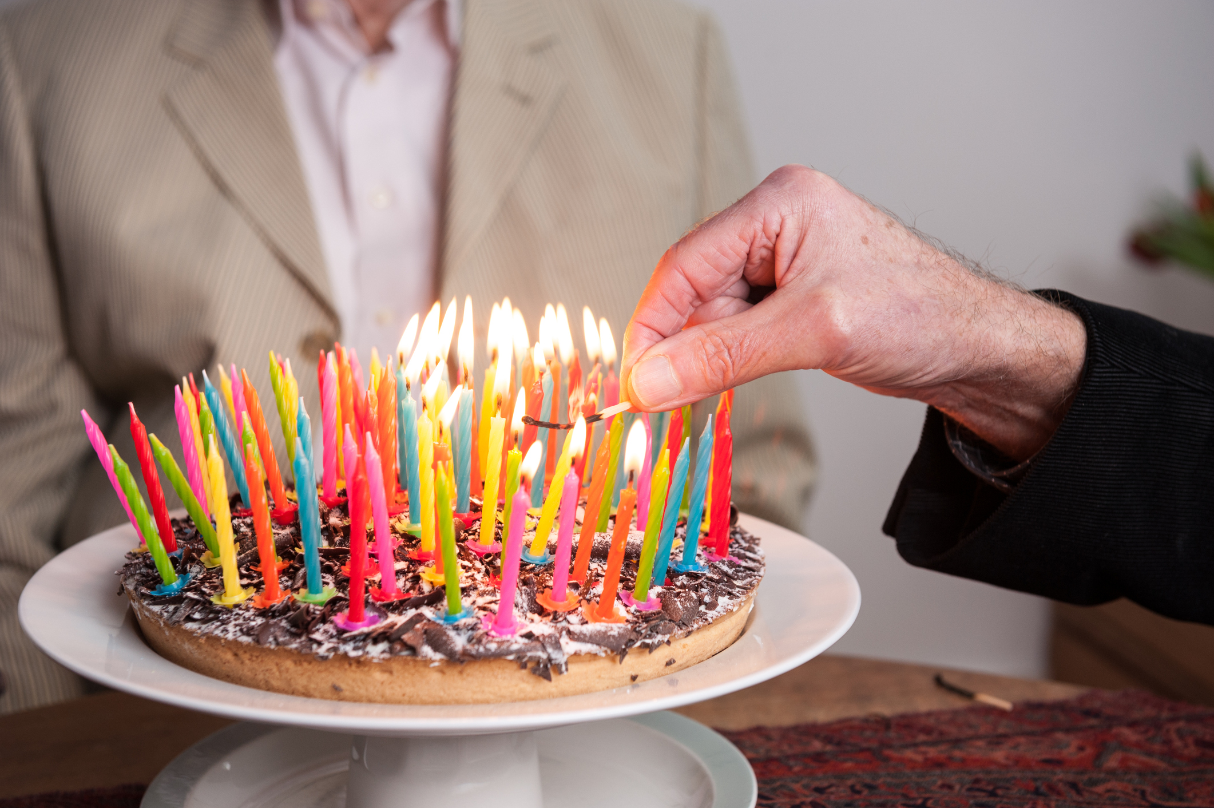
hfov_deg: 35.7
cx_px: 607
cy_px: 404
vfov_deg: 24.2
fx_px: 1887
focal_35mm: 56
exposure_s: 1/100
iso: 400
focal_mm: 56
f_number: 5
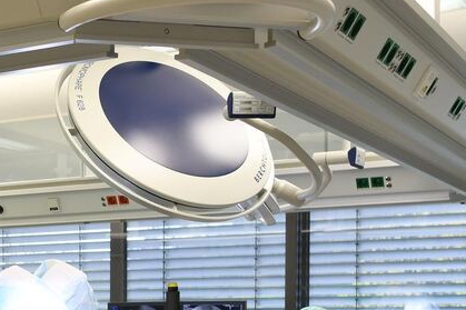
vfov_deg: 15.4
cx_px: -192
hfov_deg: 20.8
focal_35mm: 86
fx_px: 1113
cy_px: 363
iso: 250
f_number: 3.5
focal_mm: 20
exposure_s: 1/80
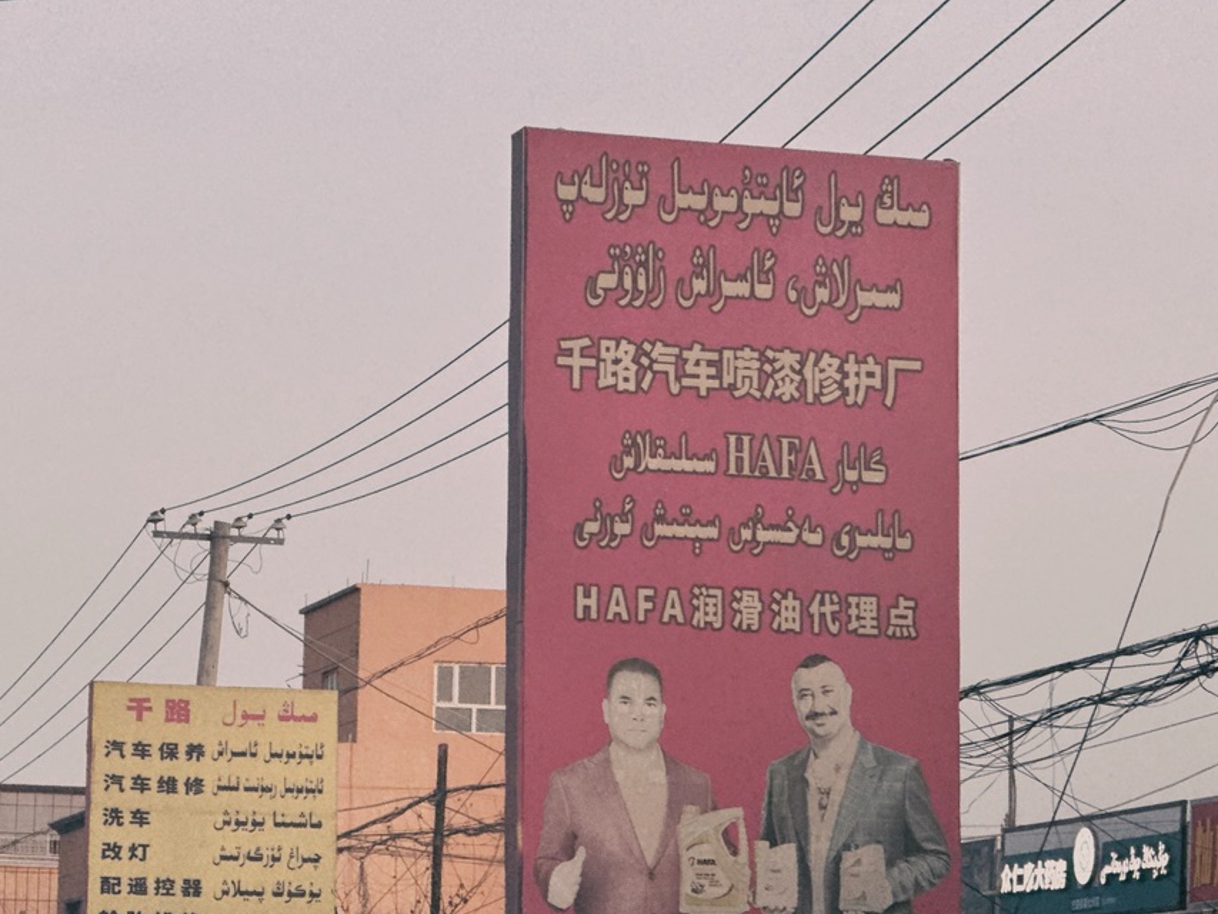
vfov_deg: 10.3
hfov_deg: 13.7
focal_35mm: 144
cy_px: 526
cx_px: 713
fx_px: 5068
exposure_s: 1/121
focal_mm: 15.66
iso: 125
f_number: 2.8
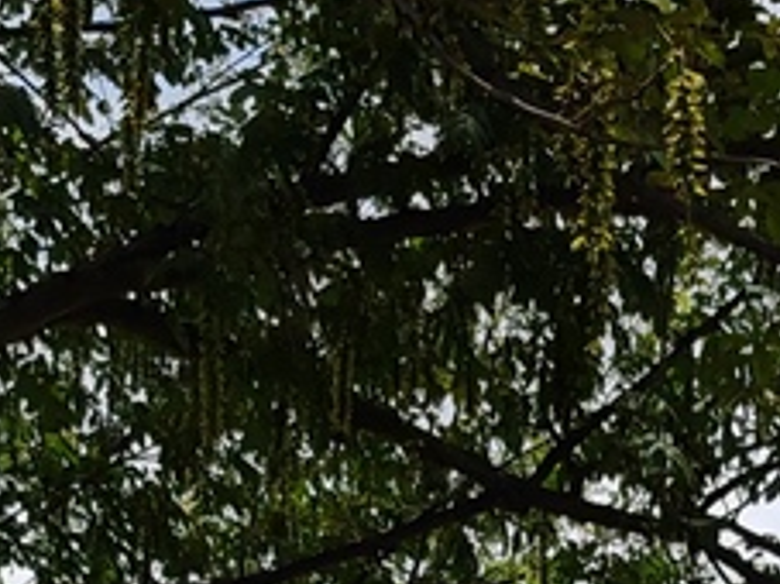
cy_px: 1467
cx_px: 560
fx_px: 3221
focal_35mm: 143
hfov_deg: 13.8
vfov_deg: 9.2
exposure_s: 1/720
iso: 50
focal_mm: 6.12
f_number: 1.9
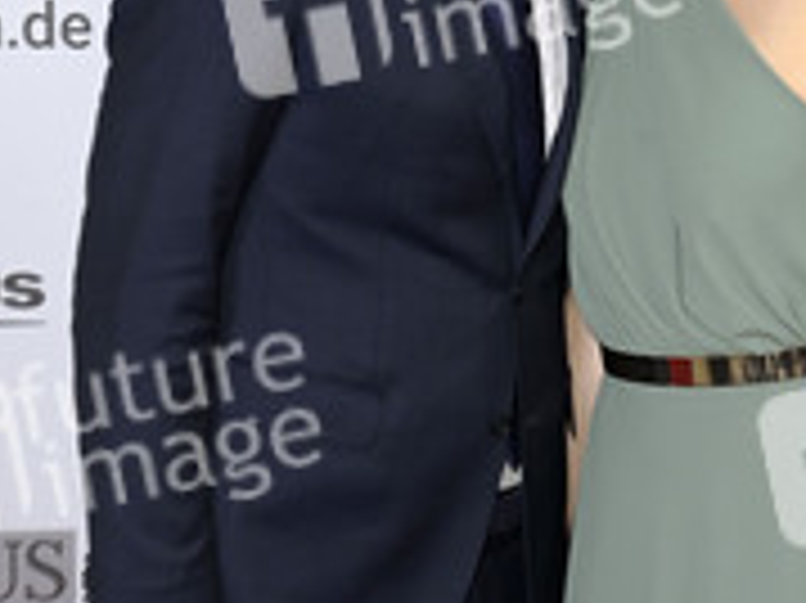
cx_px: 581
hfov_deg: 22.6
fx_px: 2001
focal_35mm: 86
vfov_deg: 17.1
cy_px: 216
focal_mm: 40
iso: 640
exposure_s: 1/200
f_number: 5.6
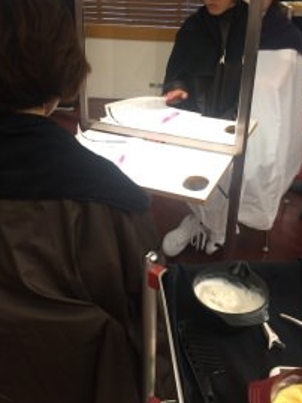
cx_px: 139
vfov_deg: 43.9
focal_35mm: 43
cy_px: 187
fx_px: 501
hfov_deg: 33.5
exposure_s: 1/30
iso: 64
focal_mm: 4.15
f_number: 2.2
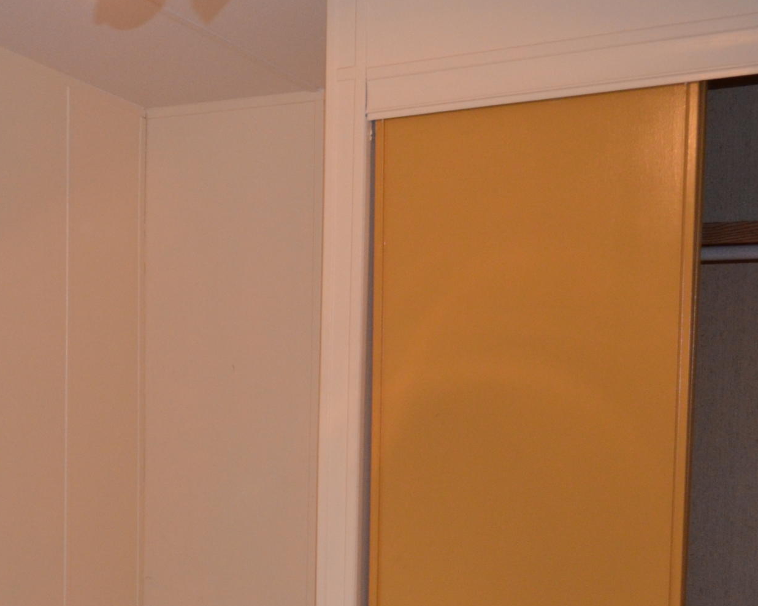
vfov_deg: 20.0
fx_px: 1683
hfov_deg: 24.1
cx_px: -20
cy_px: 557
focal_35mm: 75
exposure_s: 1/60
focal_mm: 22
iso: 1100
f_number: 4
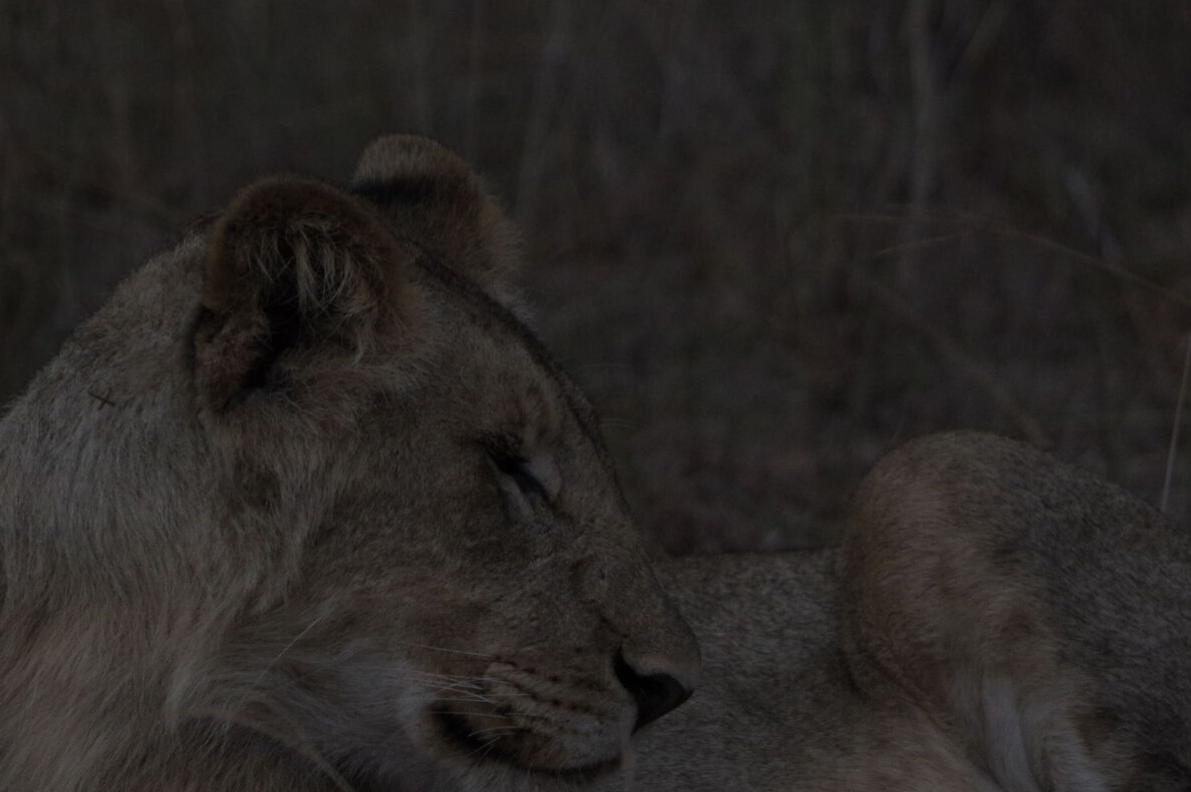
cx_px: 377
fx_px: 23003
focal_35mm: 696
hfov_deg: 3.0
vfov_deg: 2.0
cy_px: 574
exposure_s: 1/1000
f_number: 5.6
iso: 800
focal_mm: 230
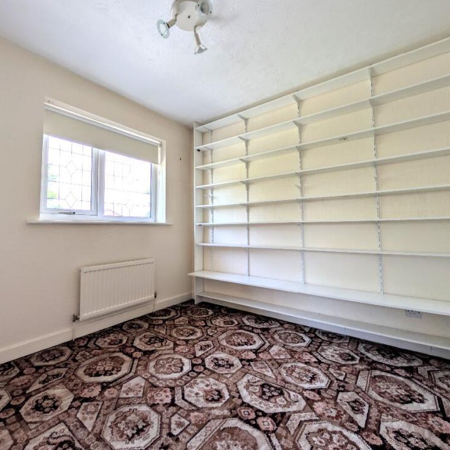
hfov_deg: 90.8
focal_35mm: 15
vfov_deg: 91.0
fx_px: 221
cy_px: 213
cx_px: 202
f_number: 1.7
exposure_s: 1/193
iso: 46
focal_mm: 2.02
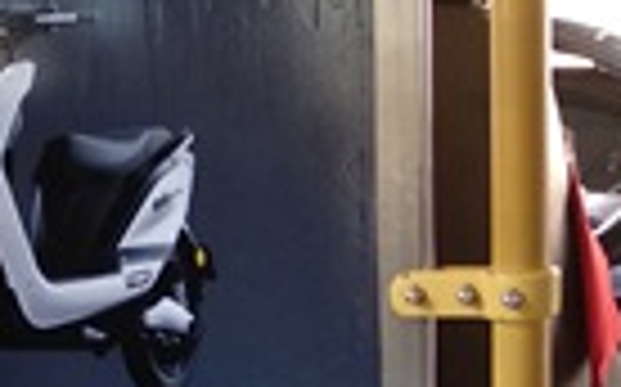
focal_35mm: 120
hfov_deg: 17.1
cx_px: 50
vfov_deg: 10.7
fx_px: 2029
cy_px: 450
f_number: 2.2
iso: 320
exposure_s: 1/50
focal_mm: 3.83
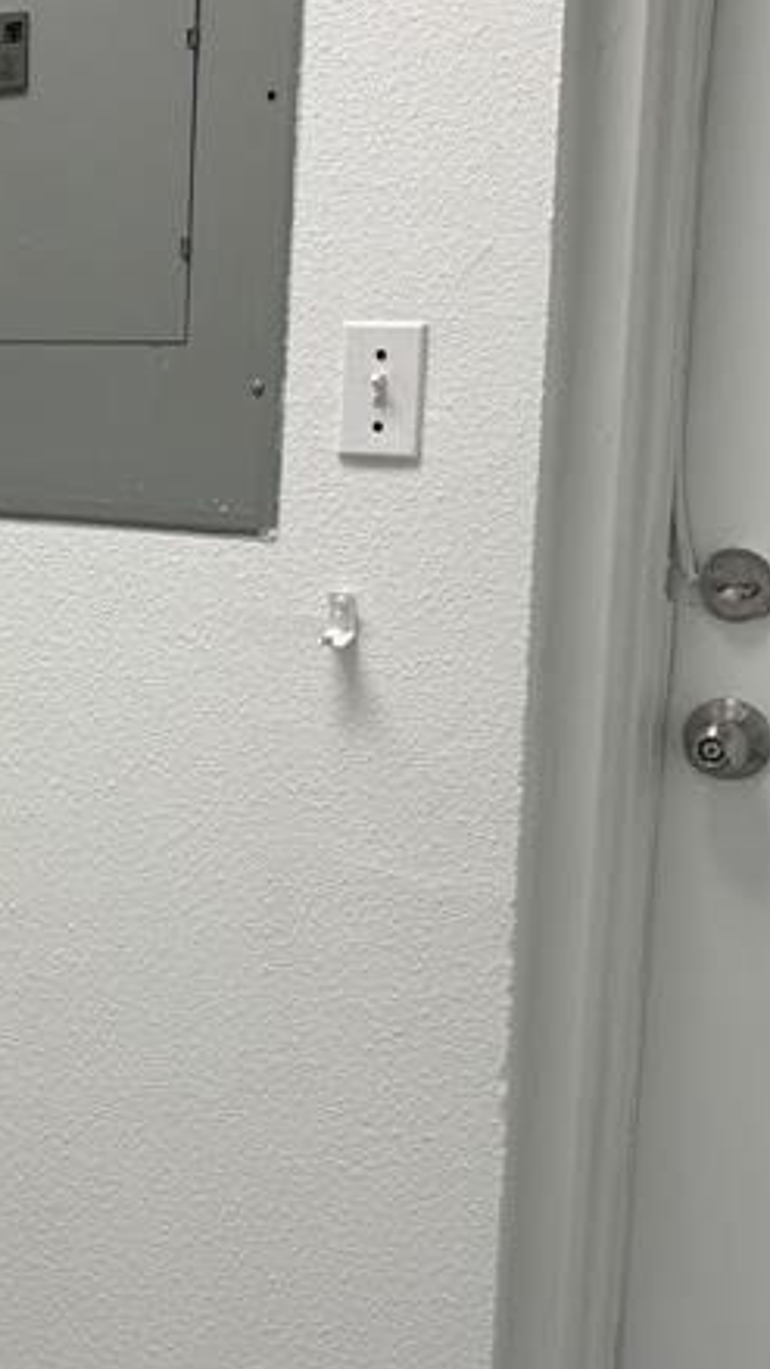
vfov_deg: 34.3
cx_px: -330
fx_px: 2214
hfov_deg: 17.9
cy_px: 599
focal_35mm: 61
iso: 64
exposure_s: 1/120
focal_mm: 6.76
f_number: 1.78
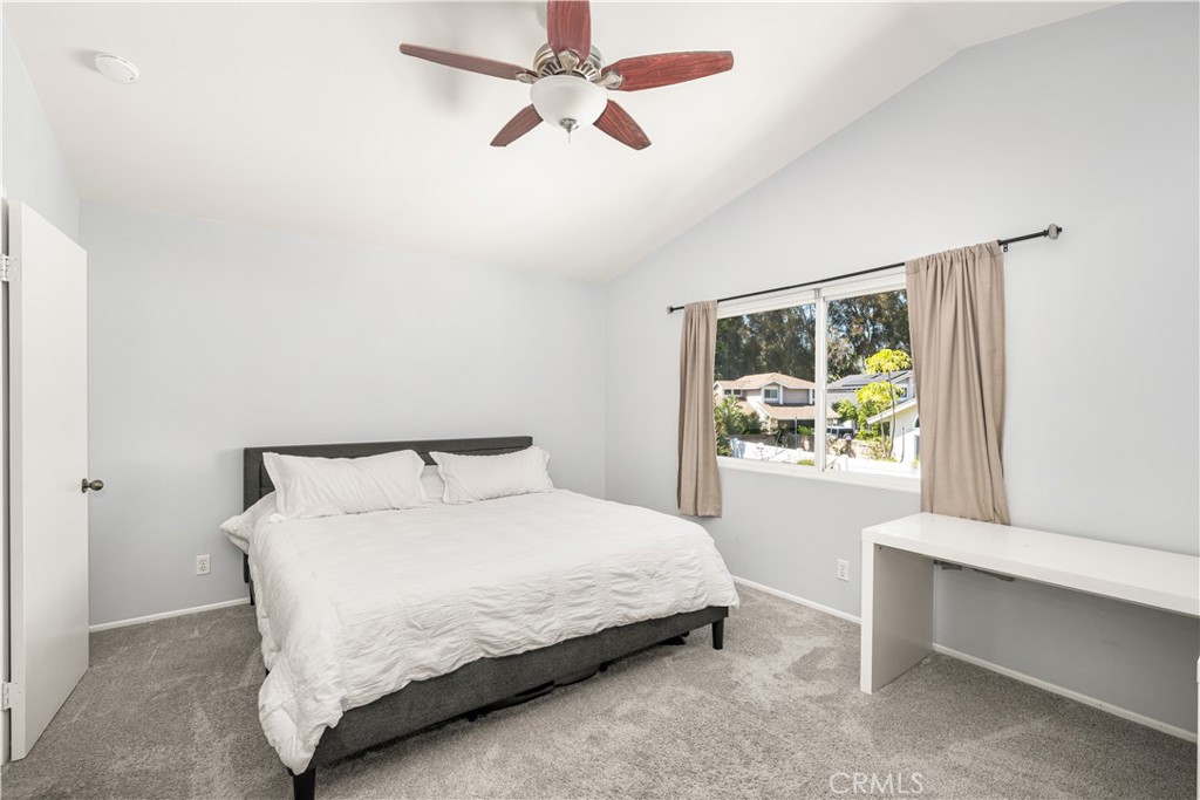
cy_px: 400
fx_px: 533
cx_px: 600
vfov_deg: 73.8
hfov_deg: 96.7
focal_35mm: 16
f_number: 6.3
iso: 100
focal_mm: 16
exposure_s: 1/5
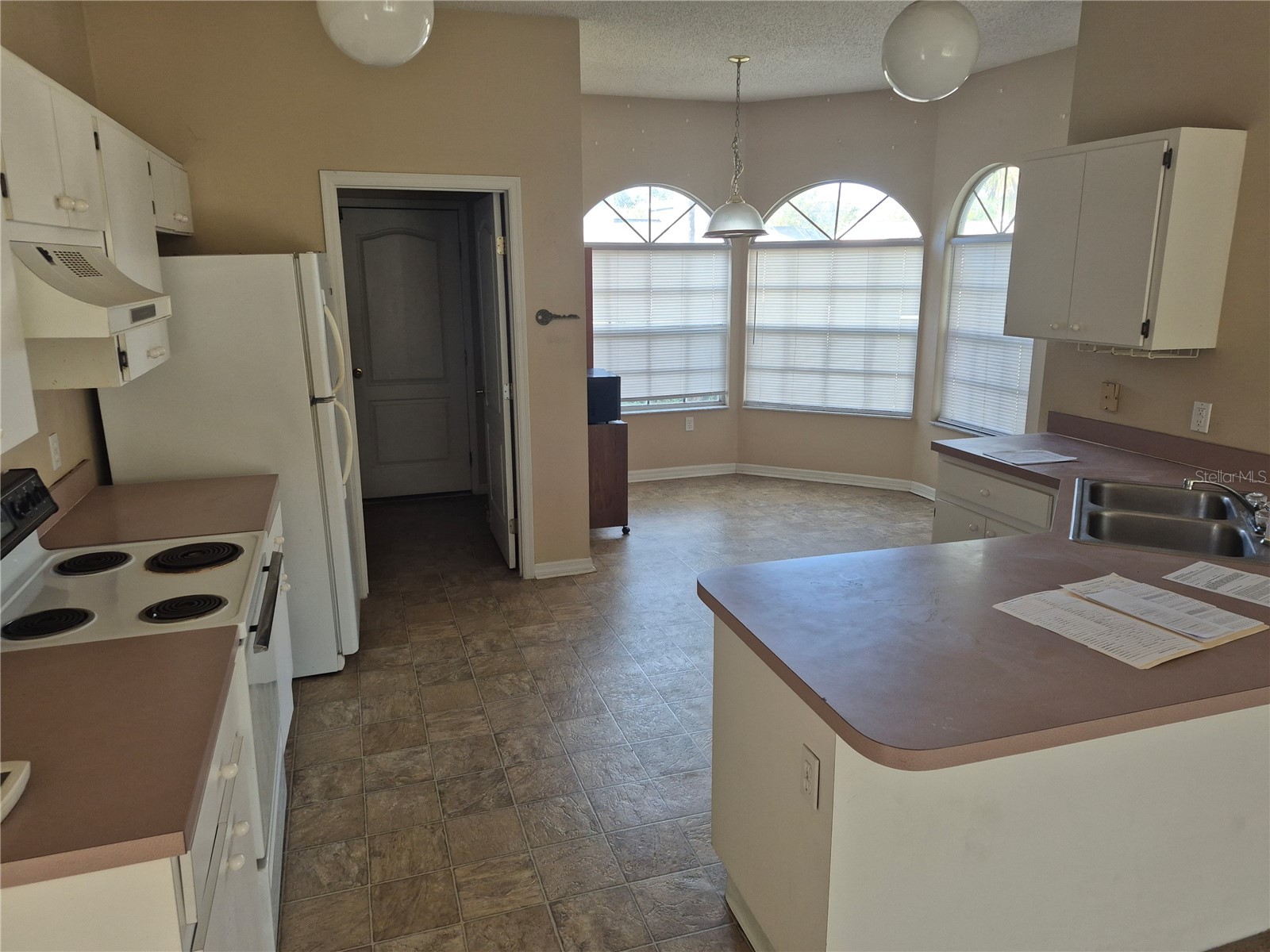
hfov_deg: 73.9
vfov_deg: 58.9
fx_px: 844
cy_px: 476
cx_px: 635
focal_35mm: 23
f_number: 1.8
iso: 160
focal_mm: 5.4
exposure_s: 1/180
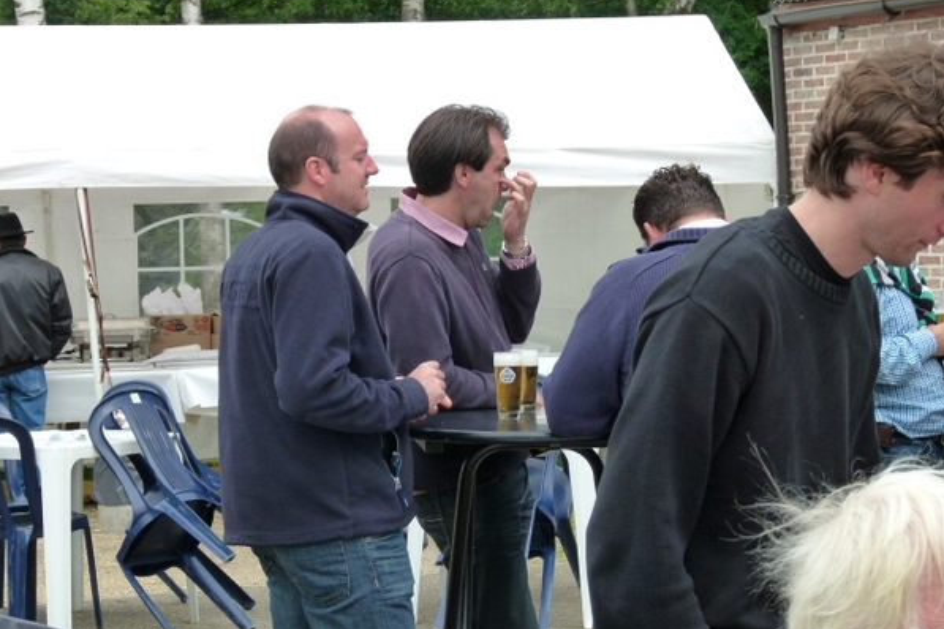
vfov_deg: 12.0
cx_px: 473
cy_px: 310
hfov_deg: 17.9
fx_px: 2989
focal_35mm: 114
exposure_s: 1/200
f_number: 4
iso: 160
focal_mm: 19.6
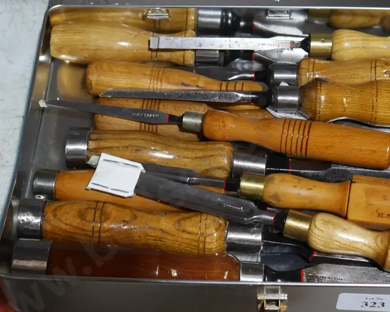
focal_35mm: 86
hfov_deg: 22.2
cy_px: 158
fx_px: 993
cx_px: 222
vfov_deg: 17.9
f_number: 5.3
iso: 640
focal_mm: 28
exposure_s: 1/60
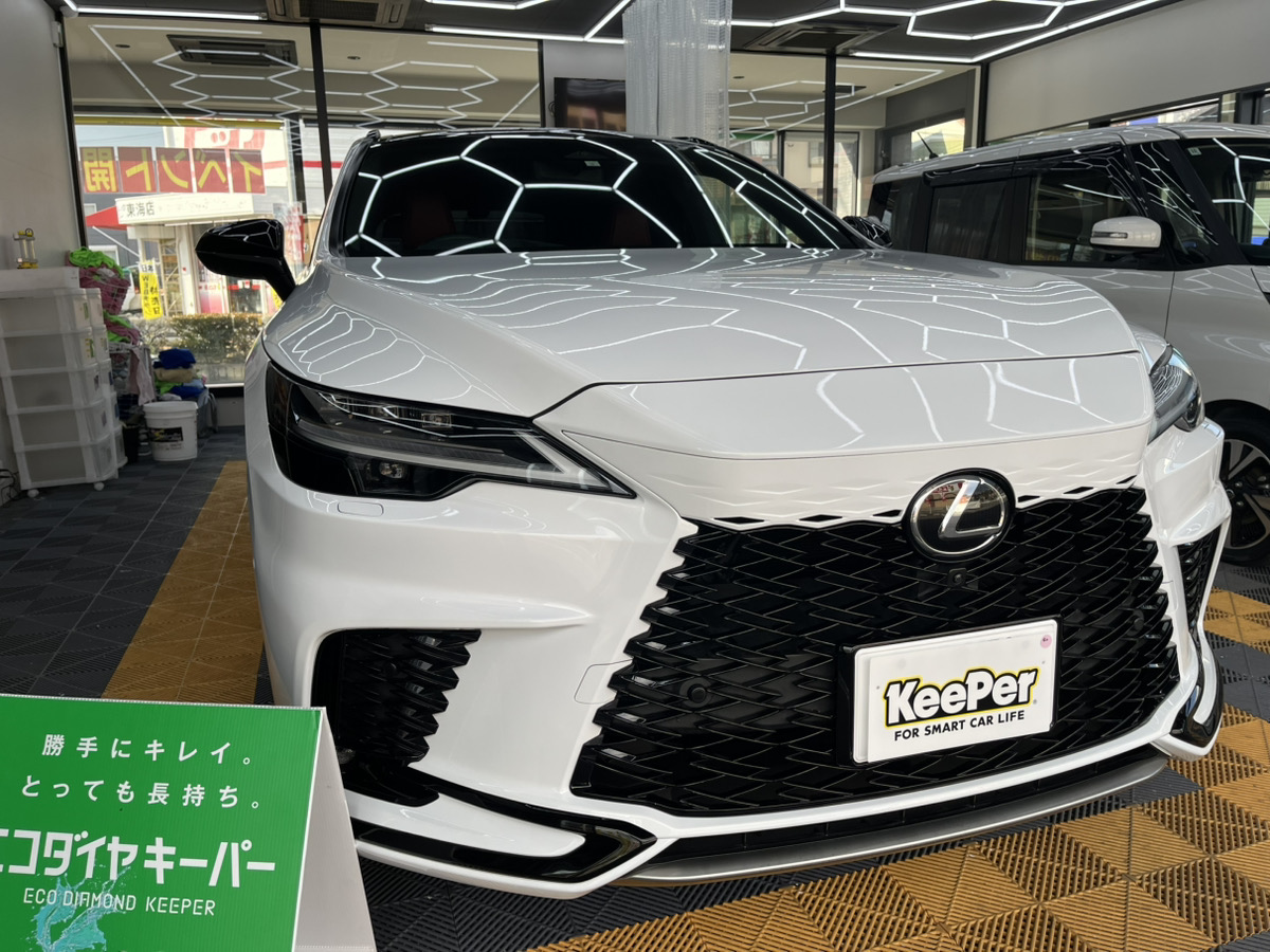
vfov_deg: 53.1
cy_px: 476
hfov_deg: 67.3
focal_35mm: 26
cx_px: 635
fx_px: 954
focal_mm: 5.1
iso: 50
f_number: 1.6
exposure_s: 1/777
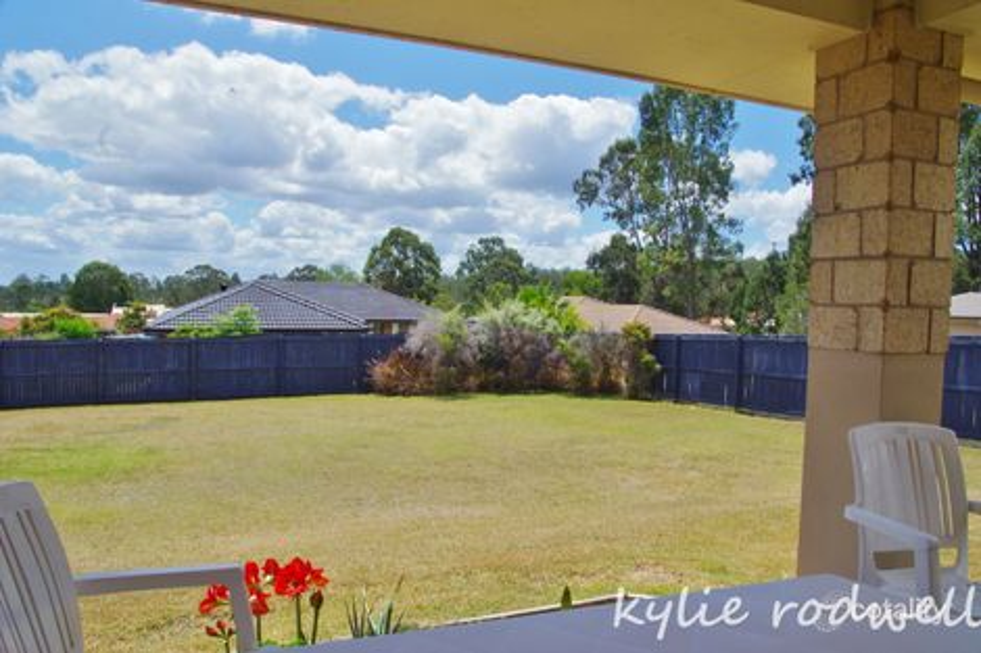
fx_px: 681
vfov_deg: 51.3
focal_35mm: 25
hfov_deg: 71.5
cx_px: 490
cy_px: 326
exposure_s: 1/320
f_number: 13
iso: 12
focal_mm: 17
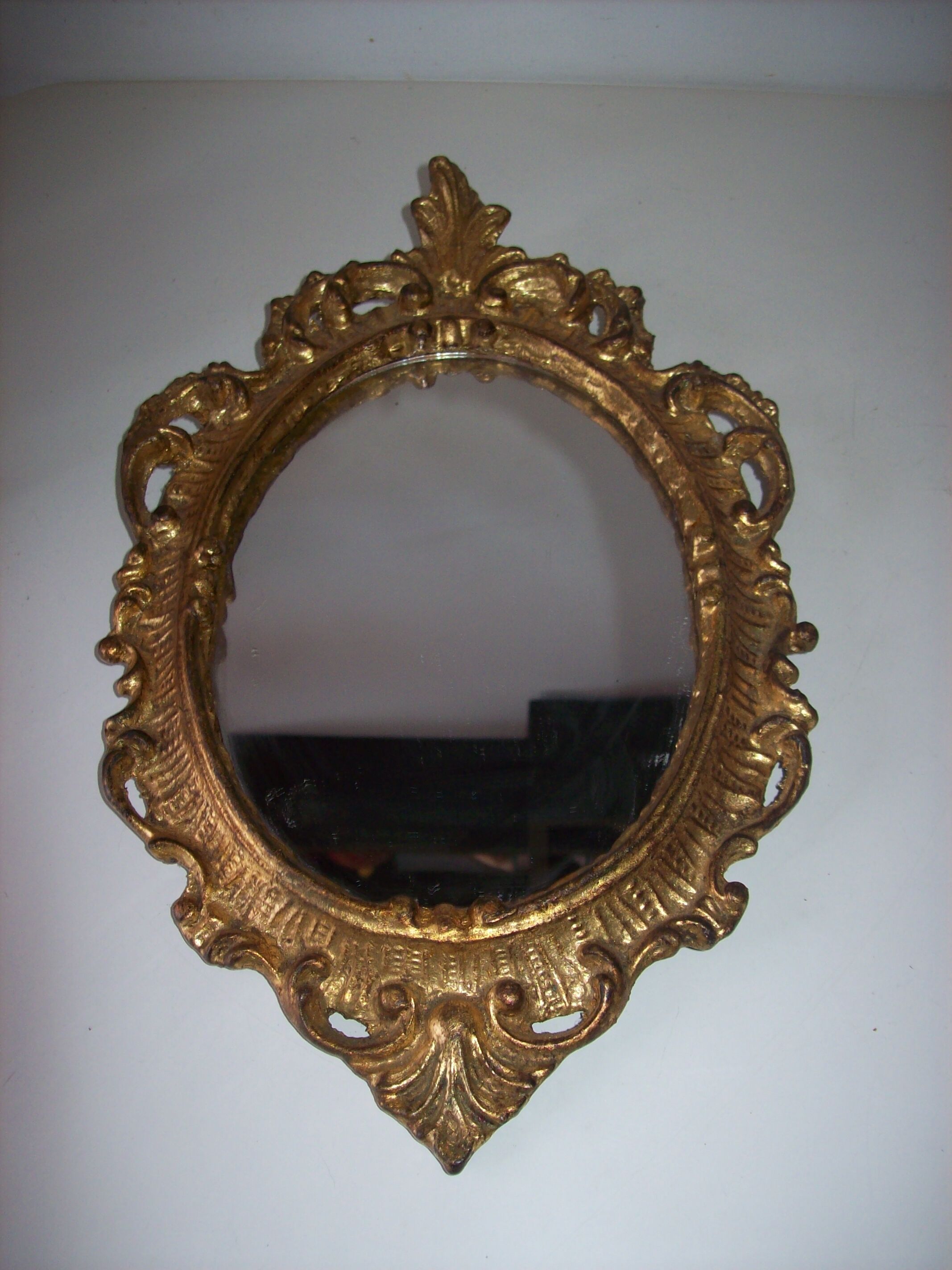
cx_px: 476
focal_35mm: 36
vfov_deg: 51.4
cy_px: 635
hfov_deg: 39.6
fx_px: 1321
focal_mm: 6
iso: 80
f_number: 2.7
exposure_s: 1/64
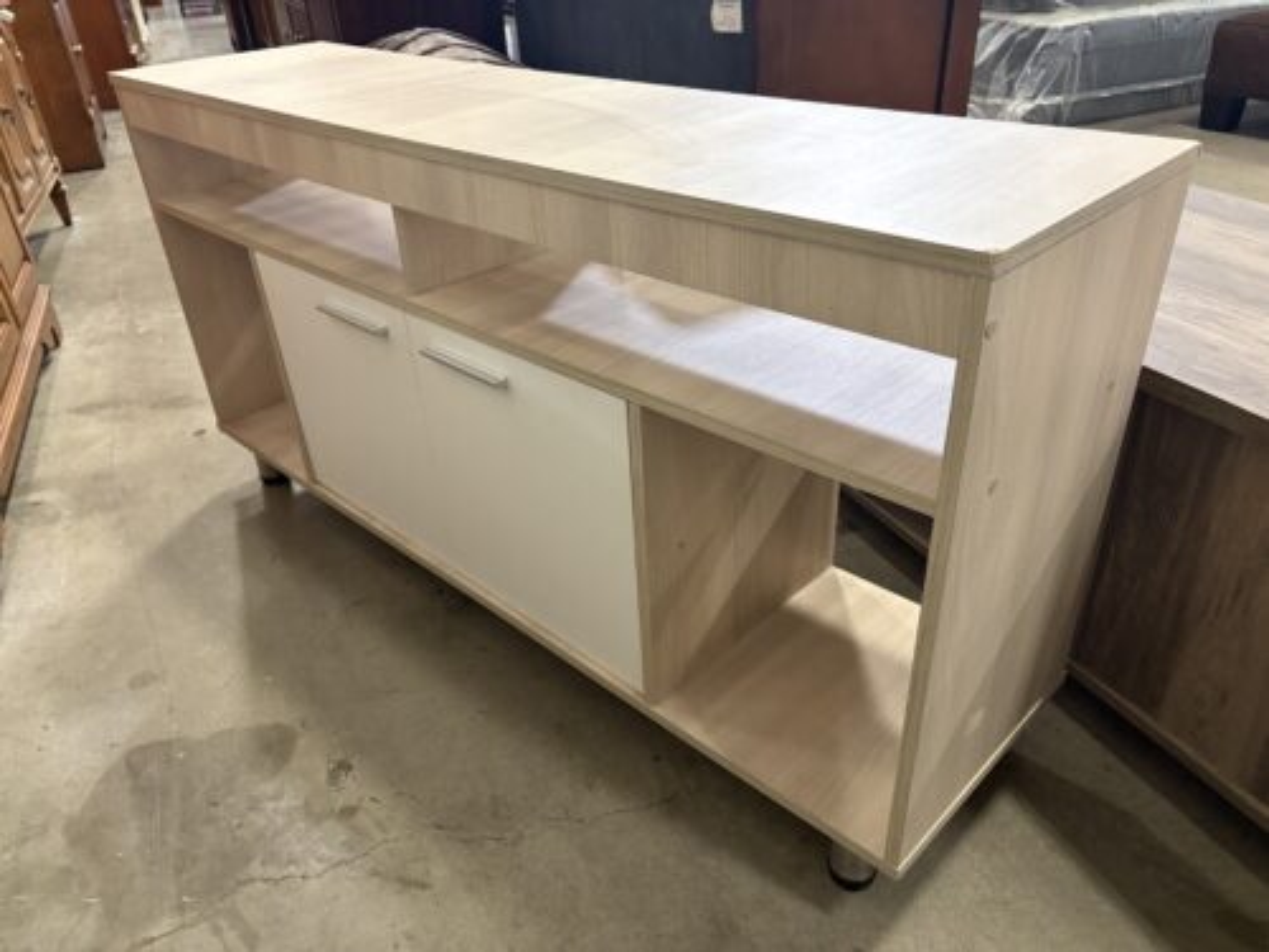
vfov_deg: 53.1
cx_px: 634
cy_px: 476
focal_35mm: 26
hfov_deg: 67.3
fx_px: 953
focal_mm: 5.96
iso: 320
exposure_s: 1/60
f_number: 1.6
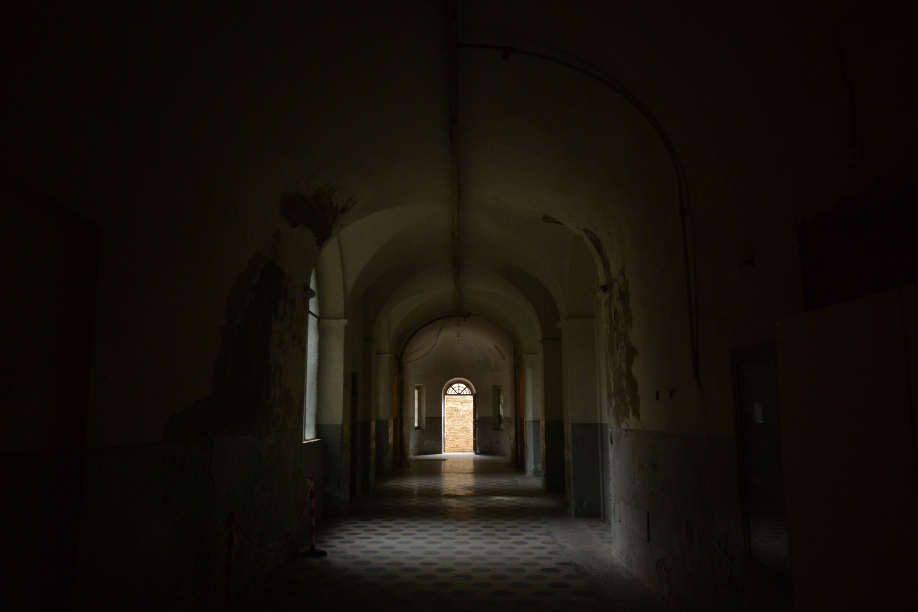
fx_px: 688
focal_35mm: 27
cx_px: 459
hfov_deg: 67.4
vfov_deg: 47.9
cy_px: 306
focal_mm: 10
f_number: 3.5
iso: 160
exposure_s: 1/80
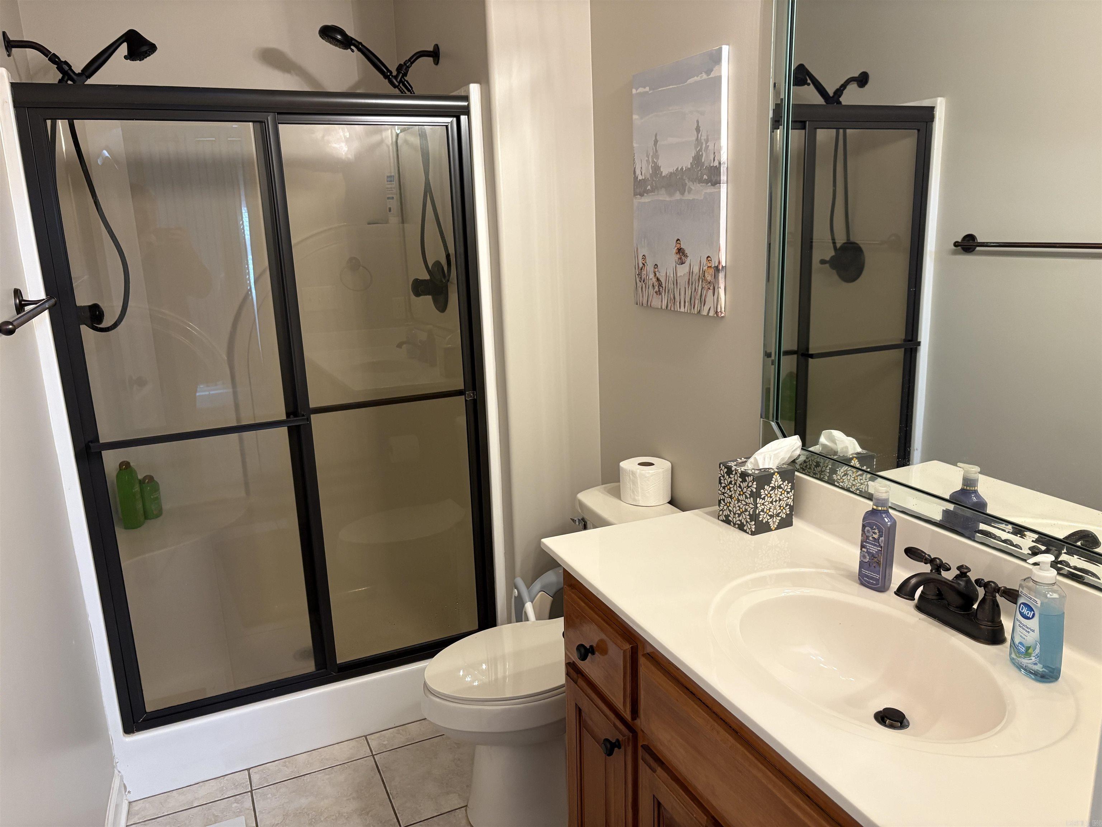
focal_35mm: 26
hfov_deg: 67.3
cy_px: 414
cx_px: 551
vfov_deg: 53.1
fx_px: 828
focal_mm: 5.96
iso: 200
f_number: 1.6
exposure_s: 1/60
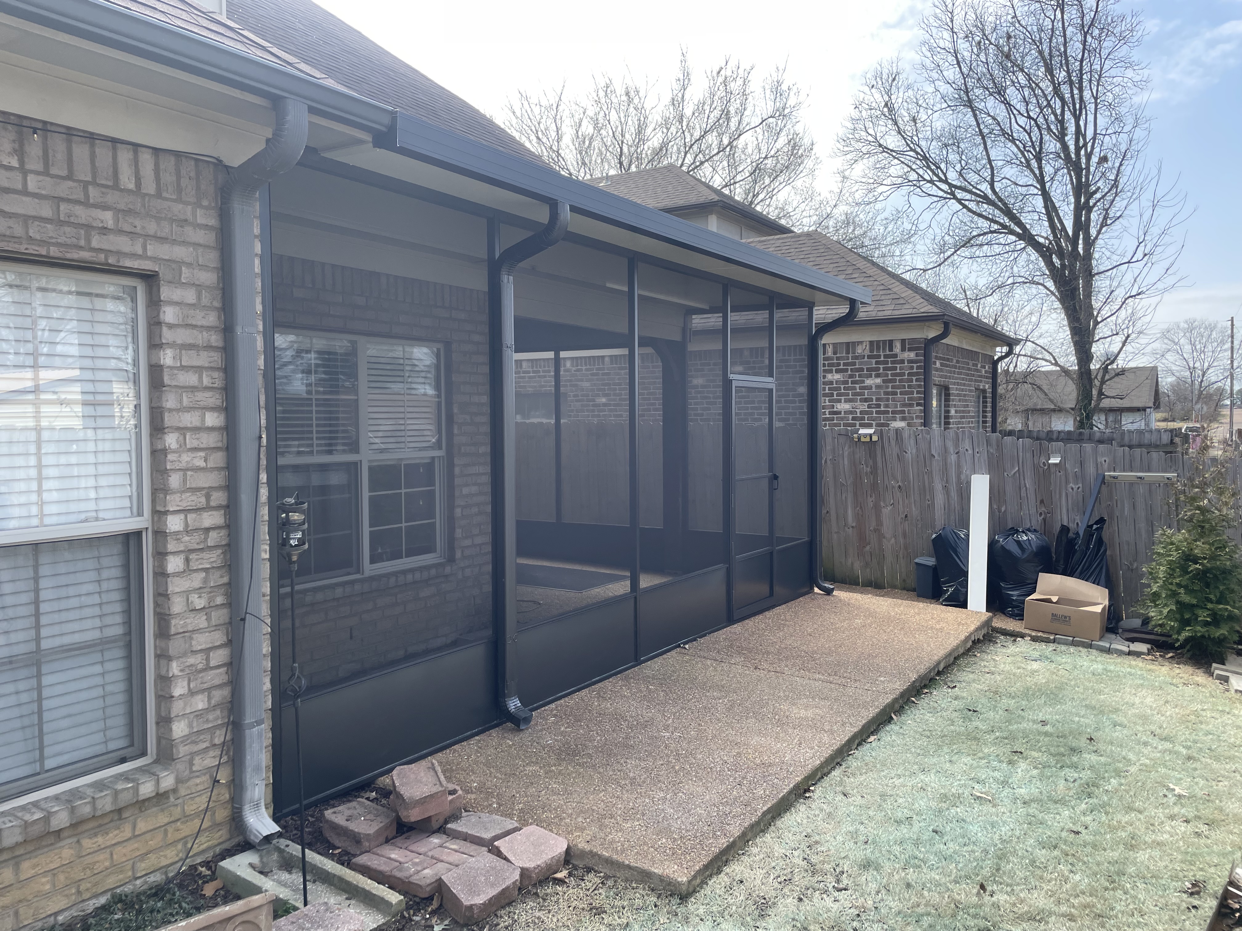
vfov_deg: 53.1
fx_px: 933
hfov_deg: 67.3
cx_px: 621
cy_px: 466
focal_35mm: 26
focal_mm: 4.2
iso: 32
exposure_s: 1/997
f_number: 1.6
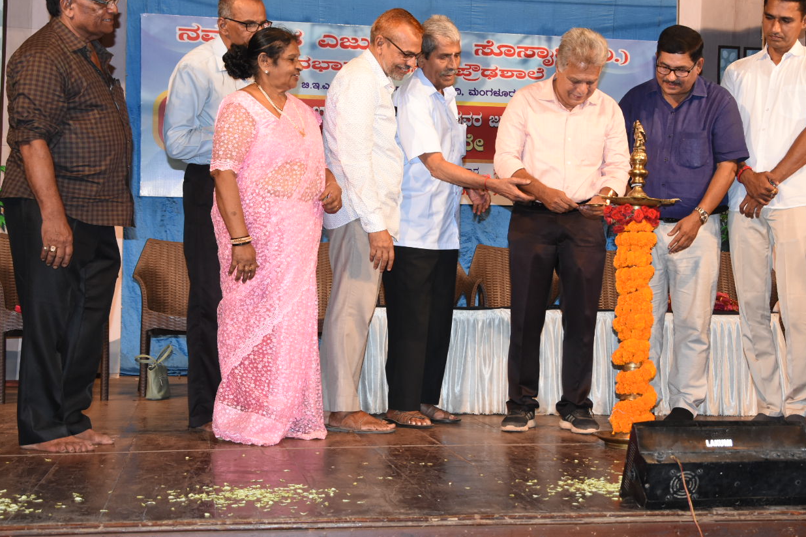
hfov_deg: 33.8
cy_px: 246
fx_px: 1321
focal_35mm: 59
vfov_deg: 23.0
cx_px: 483
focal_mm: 30
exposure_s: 1/125
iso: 800
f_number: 7.1
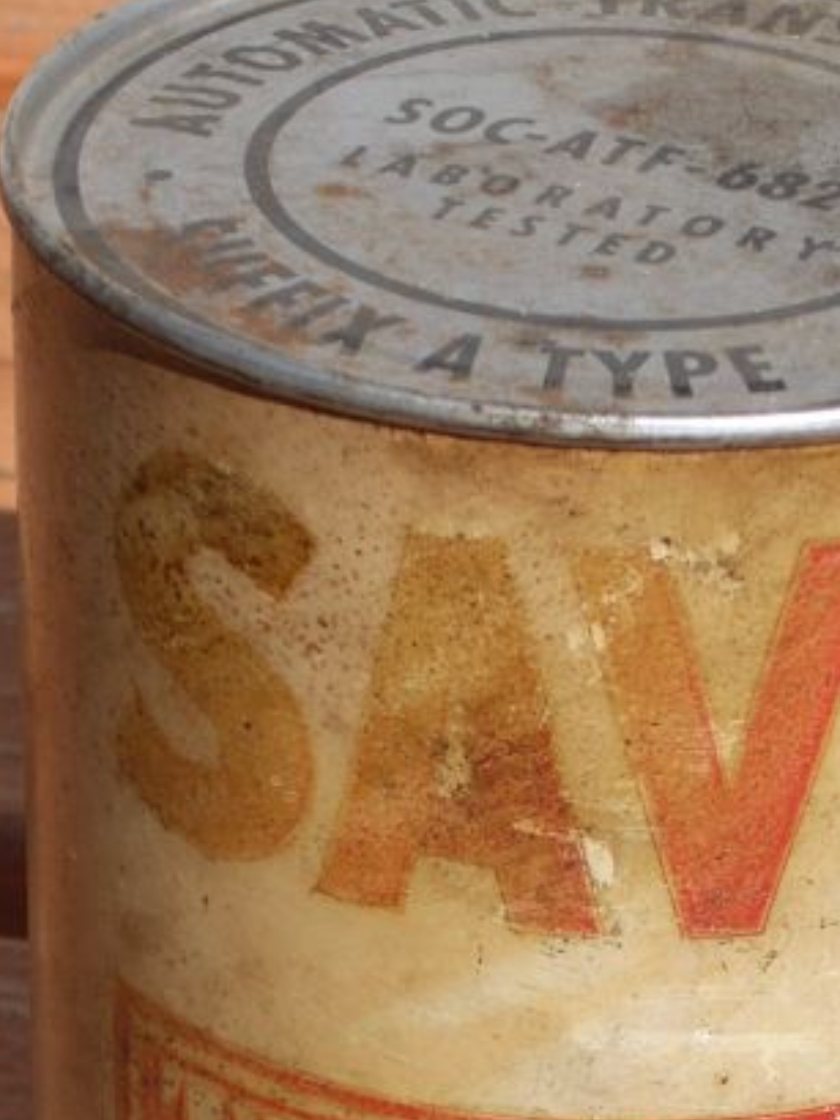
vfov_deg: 10.2
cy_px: 960
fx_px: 6274
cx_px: 624
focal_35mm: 194
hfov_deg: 7.7
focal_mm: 15.3
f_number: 9.5
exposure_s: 1/201
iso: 64
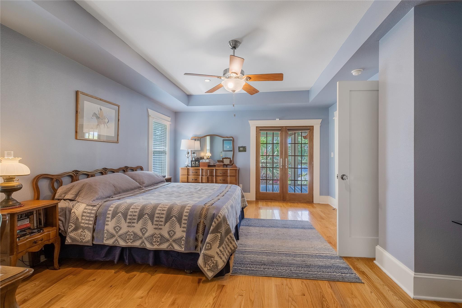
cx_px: 231
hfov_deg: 100.4
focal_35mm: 15
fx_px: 192
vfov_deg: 77.3
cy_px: 154
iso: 160
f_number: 8
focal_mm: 10
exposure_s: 1/40
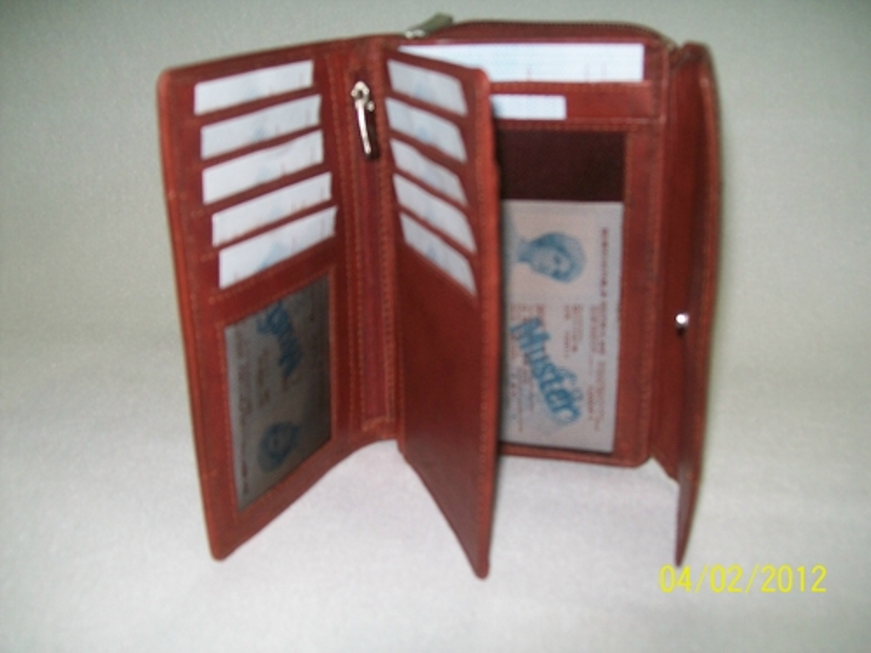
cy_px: 326
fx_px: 906
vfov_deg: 39.7
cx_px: 436
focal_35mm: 36
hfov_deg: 51.4
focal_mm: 6
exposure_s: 1/30
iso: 80
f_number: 2.7
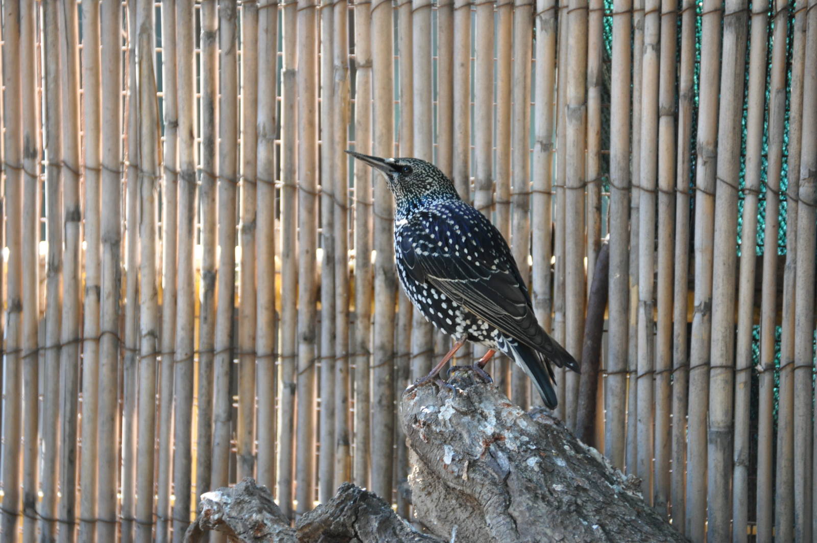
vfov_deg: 3.0
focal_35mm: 450
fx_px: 10201
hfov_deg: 4.6
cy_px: 272
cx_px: 408
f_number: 5.6
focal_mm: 300
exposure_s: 1/100
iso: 1000
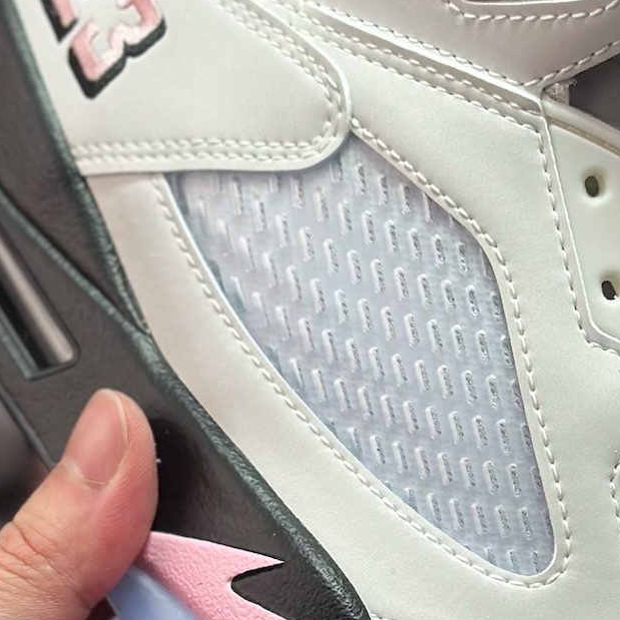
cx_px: 521
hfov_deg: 12.4
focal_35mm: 140
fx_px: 2837
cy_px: 472
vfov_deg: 12.4
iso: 80
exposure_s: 1/1565
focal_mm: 6.86
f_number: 1.78
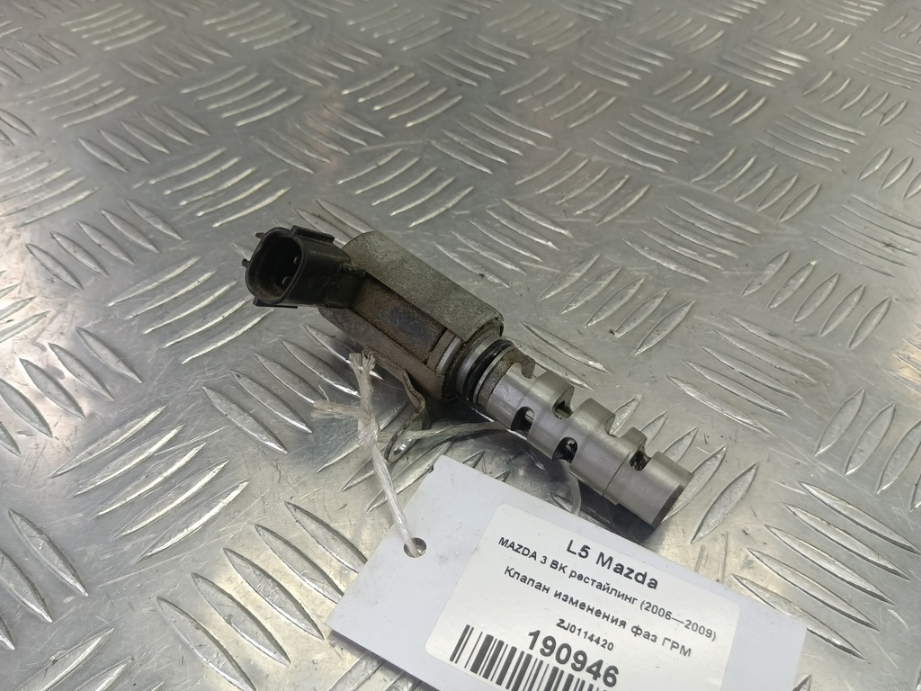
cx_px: 460
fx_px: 718
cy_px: 346
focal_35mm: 27
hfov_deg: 65.3
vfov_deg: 51.4
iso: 98
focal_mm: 4.11
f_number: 1.6
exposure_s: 1/50
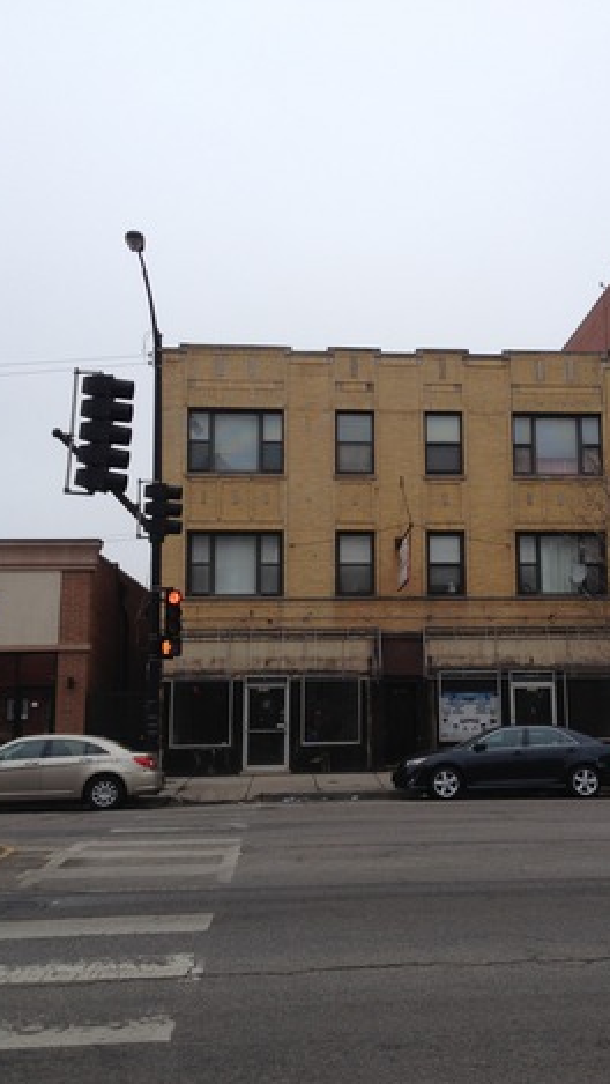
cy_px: 550
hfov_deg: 30.3
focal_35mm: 39
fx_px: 1121
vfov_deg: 51.6
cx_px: 388
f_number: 2.4
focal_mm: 4.28
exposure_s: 1/920
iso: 50
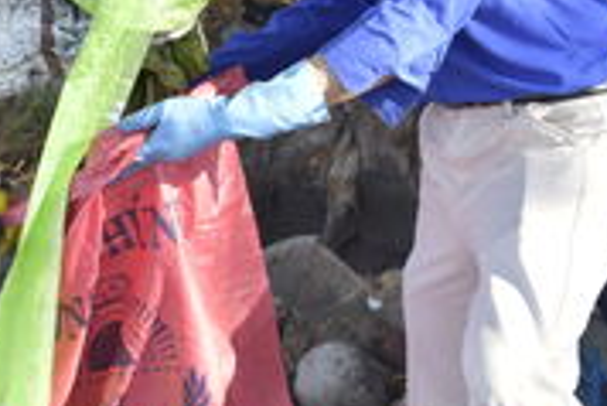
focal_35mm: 215
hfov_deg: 9.5
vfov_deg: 6.3
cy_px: -164
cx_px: 160
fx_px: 3628
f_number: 7.1
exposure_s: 1/320
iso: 640
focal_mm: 75
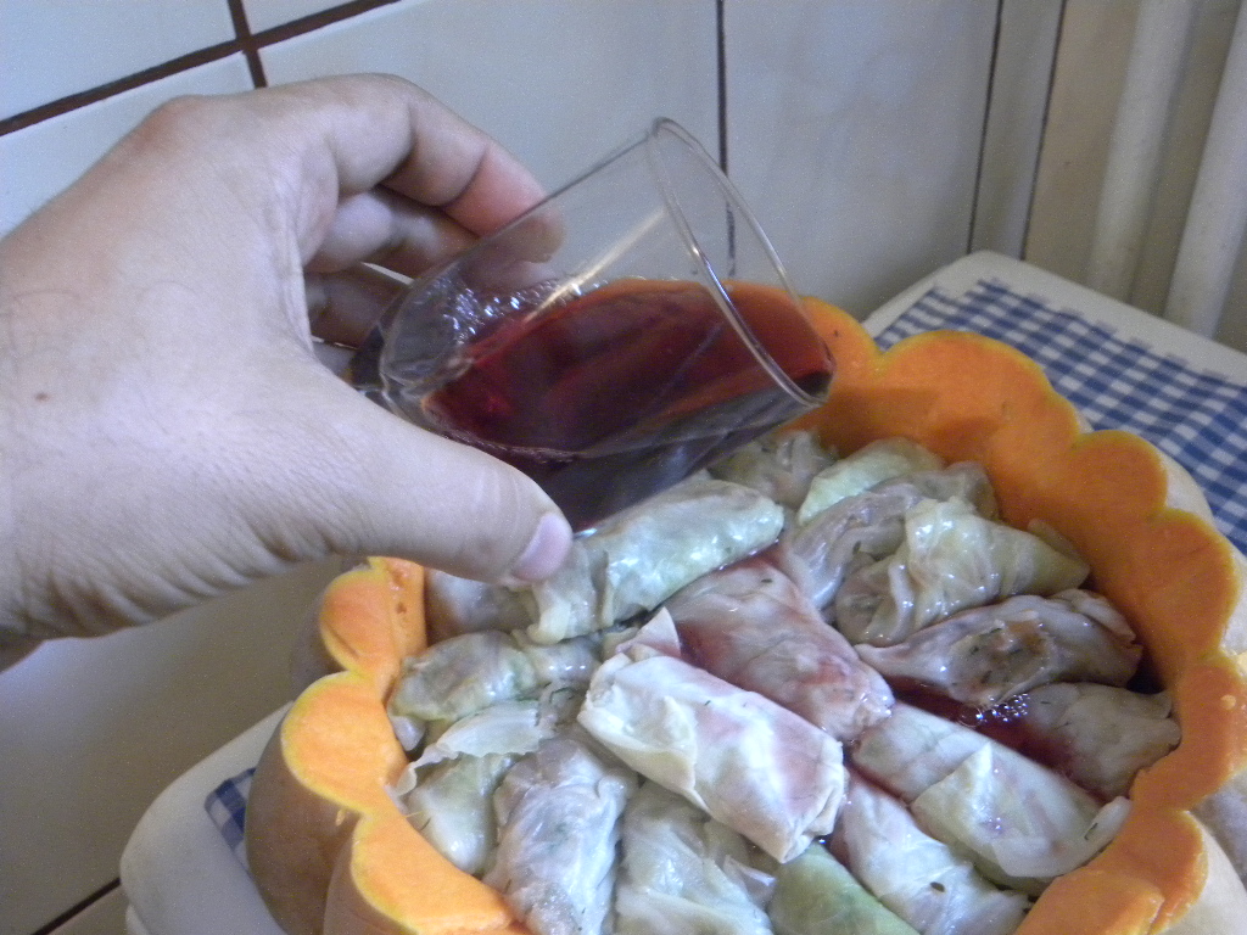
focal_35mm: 33
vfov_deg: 42.9
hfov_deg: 55.4
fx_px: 1189
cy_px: 468
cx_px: 624
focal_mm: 5.9
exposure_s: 1/13.1
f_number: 2.8
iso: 400
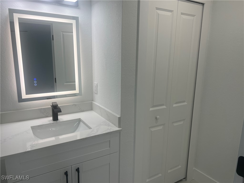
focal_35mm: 26
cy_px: 92
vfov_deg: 53.1
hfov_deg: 67.3
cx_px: 122
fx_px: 183
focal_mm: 5.7
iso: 32
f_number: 1.5
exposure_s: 1/142
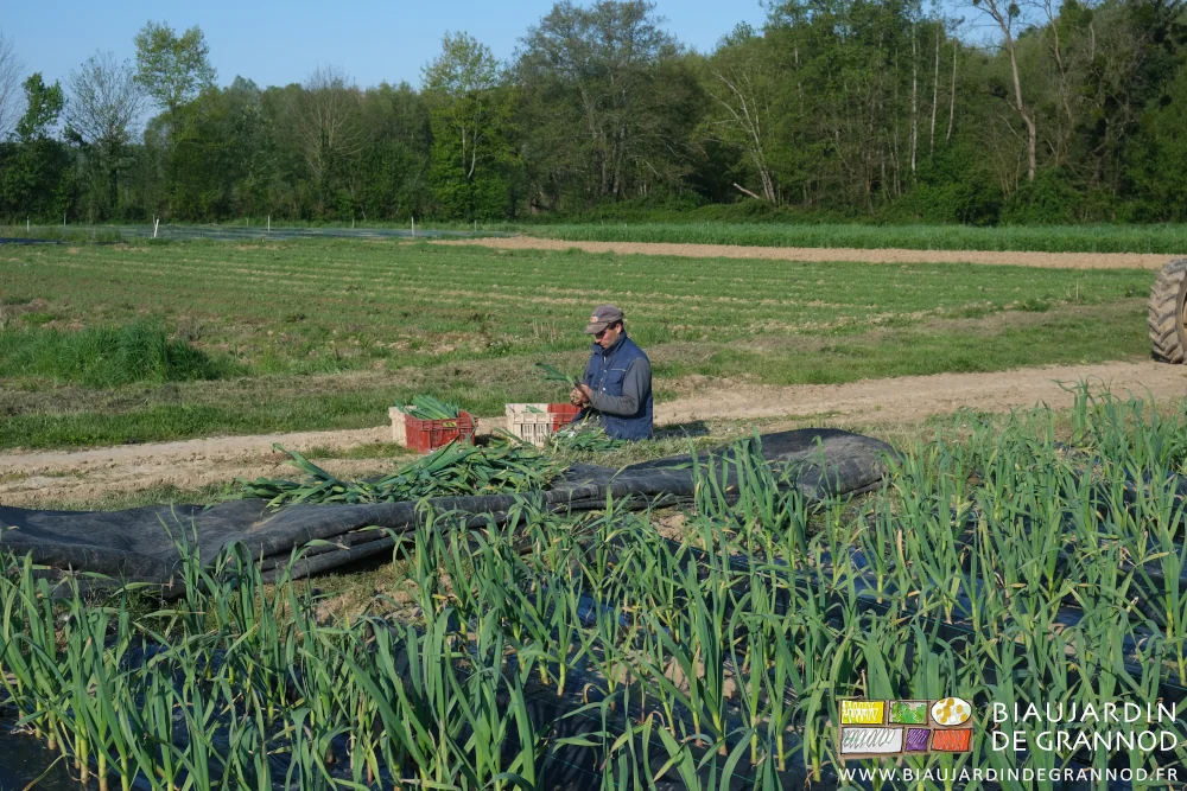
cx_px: 594
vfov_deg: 26.5
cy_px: 396
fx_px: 1682
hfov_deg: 38.9
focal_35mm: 51
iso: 160
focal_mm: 34.3
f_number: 8
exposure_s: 1/280
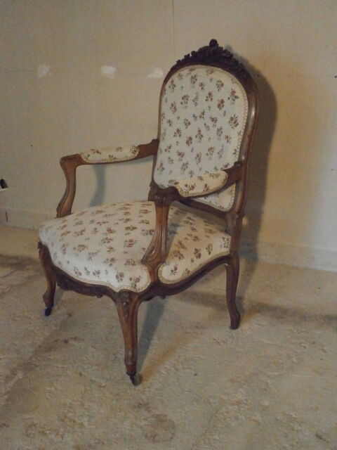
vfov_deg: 40.4
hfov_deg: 30.9
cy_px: 225
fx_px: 610
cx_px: 168
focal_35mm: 47
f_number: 3.4
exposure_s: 1/80
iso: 1600
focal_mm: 8.3
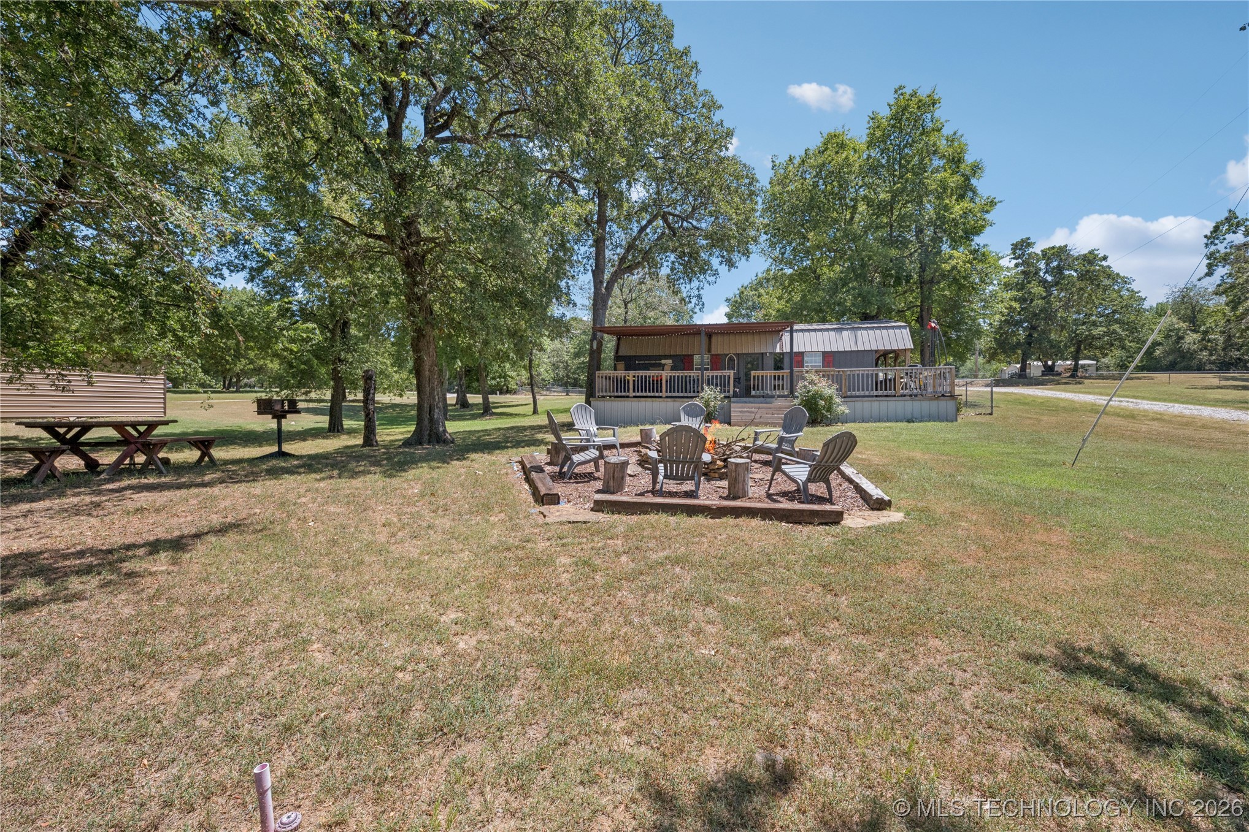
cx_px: 624
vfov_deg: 81.2
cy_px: 416
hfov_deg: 104.3
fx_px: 486
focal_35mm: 14
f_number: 10
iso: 1250
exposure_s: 1/1250
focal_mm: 14
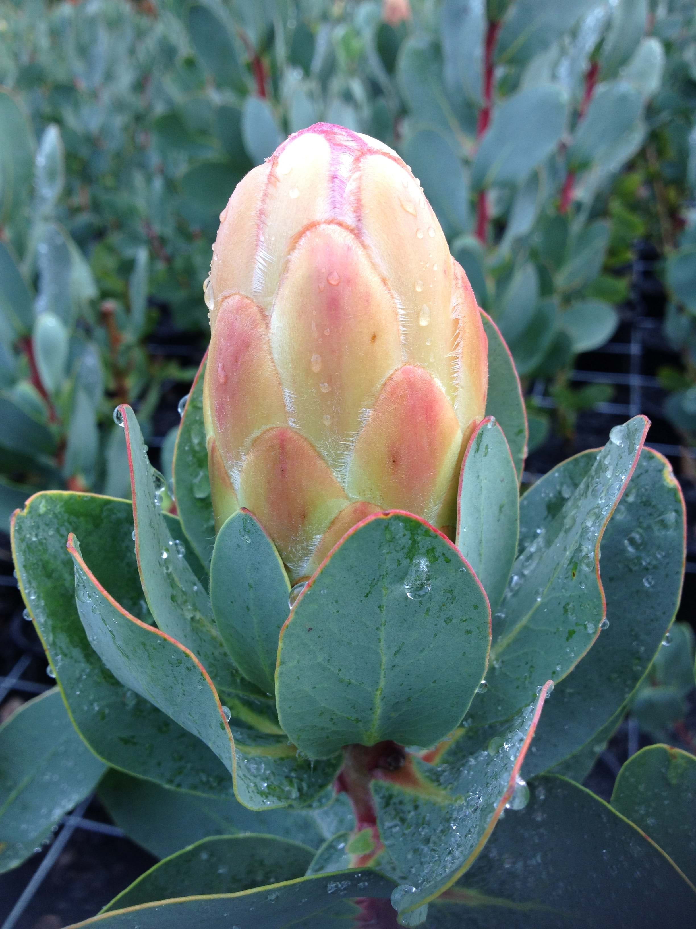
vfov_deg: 52.6
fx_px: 938
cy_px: 464
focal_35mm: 35
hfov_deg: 40.7
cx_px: 348
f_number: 2.4
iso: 50
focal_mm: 4.28
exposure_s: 1/136
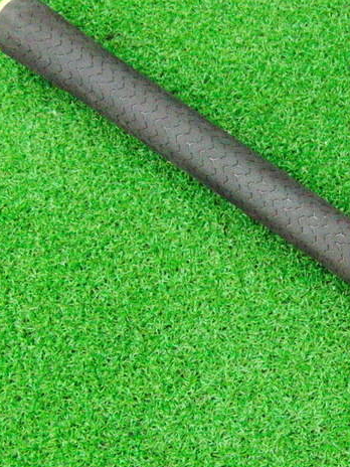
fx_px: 688
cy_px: 232
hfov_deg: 27.6
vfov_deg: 37.5
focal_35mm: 51
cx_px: 311
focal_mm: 6.42
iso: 3200
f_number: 3.6
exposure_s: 1/160
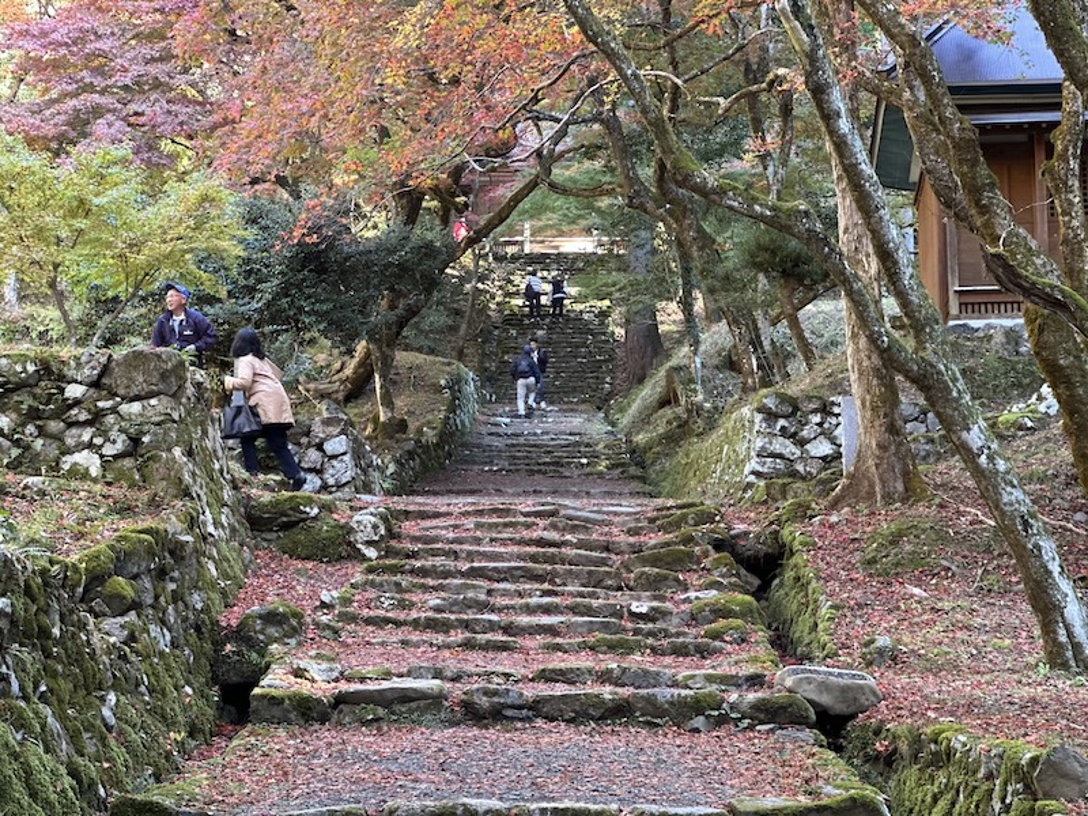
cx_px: 544
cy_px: 408
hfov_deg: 25.3
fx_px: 2420
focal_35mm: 77
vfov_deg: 19.1
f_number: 2.8
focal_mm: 9
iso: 320
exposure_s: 1/40
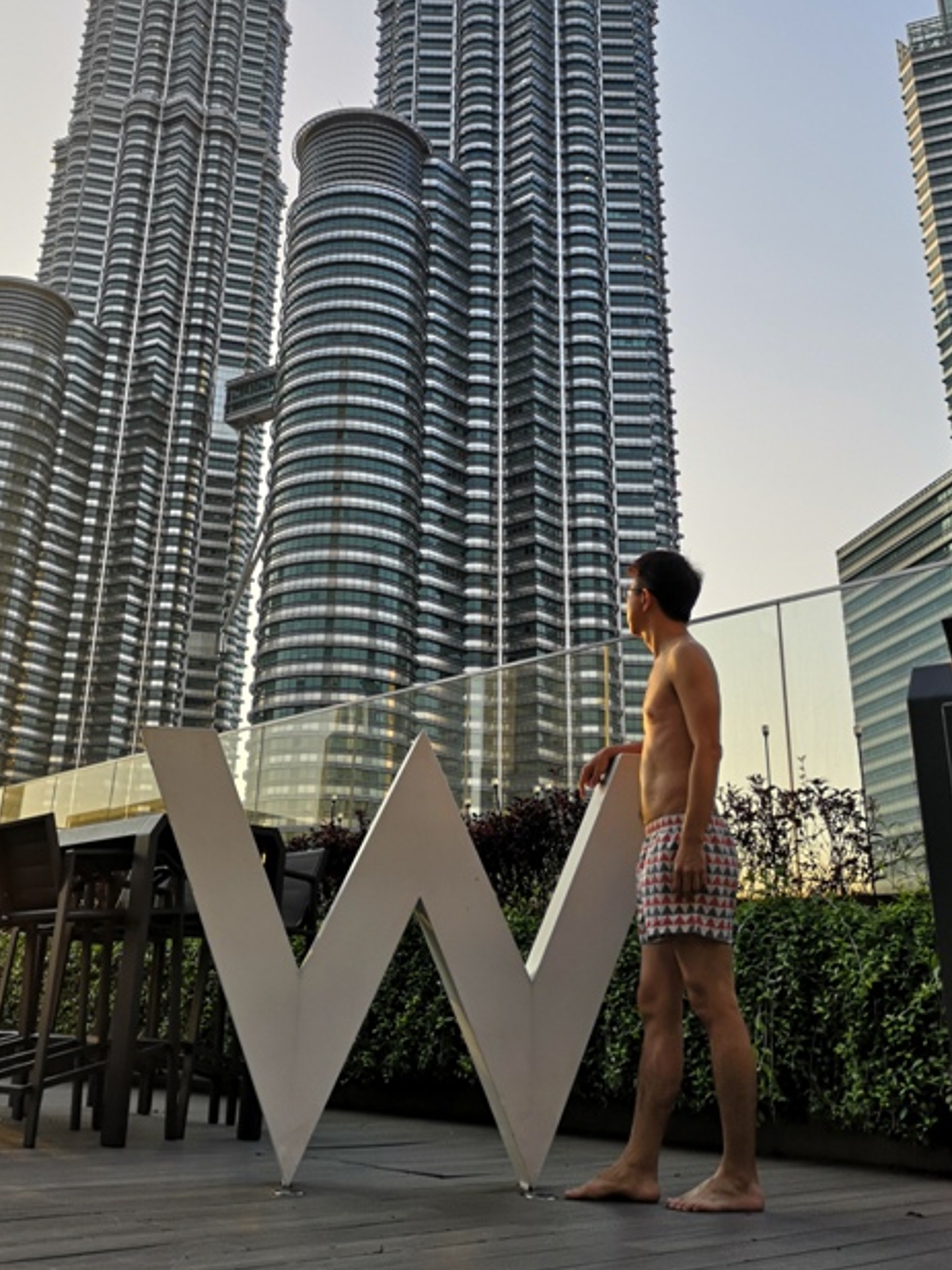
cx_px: 419
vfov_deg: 52.0
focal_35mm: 35
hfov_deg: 40.6
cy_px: 473
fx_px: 1283
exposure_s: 1/549
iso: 50
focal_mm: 3.95
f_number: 1.8
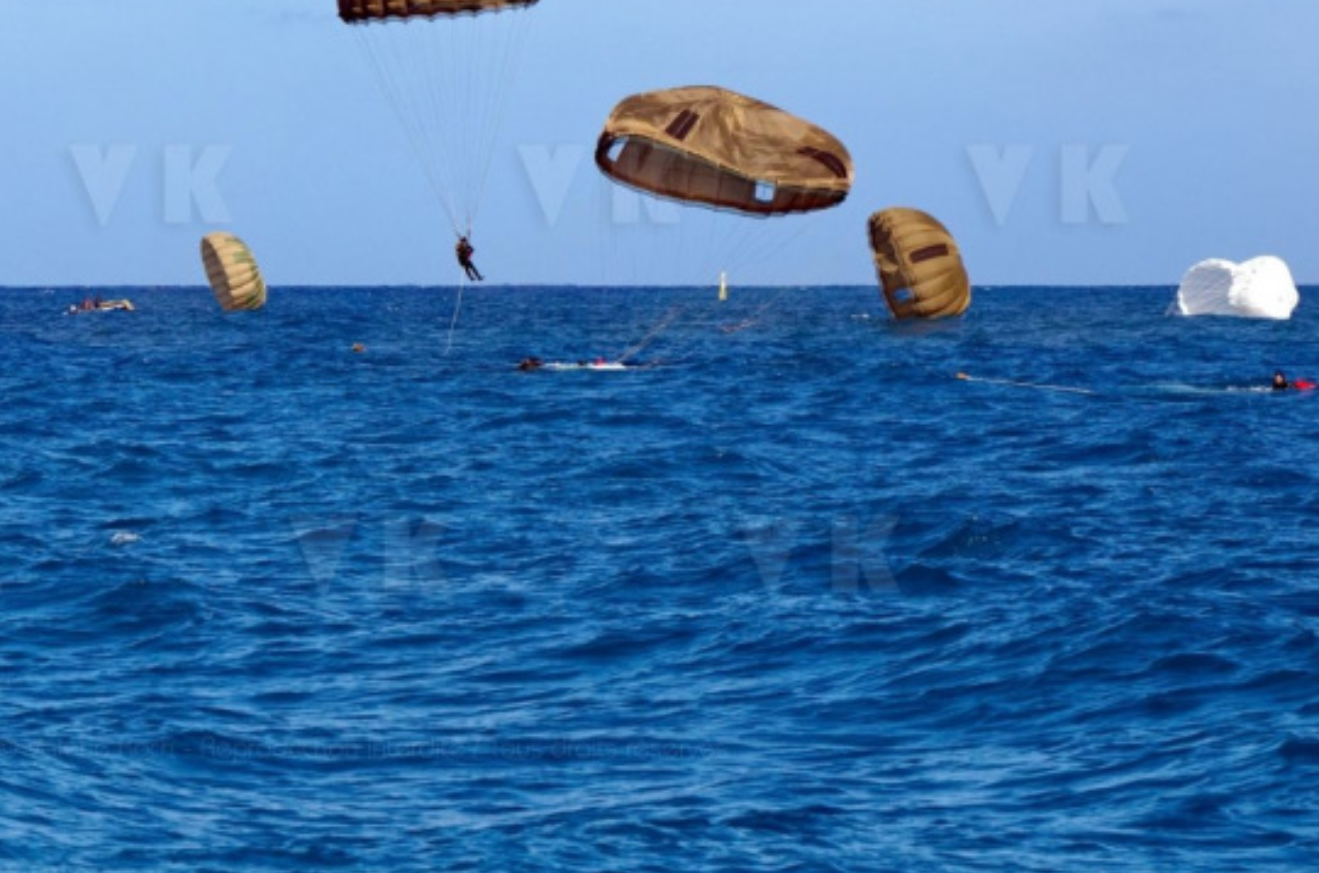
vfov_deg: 6.5
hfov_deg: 9.8
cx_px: 368
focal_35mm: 211
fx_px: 7703
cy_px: 258
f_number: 11
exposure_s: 1/800
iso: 200
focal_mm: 95
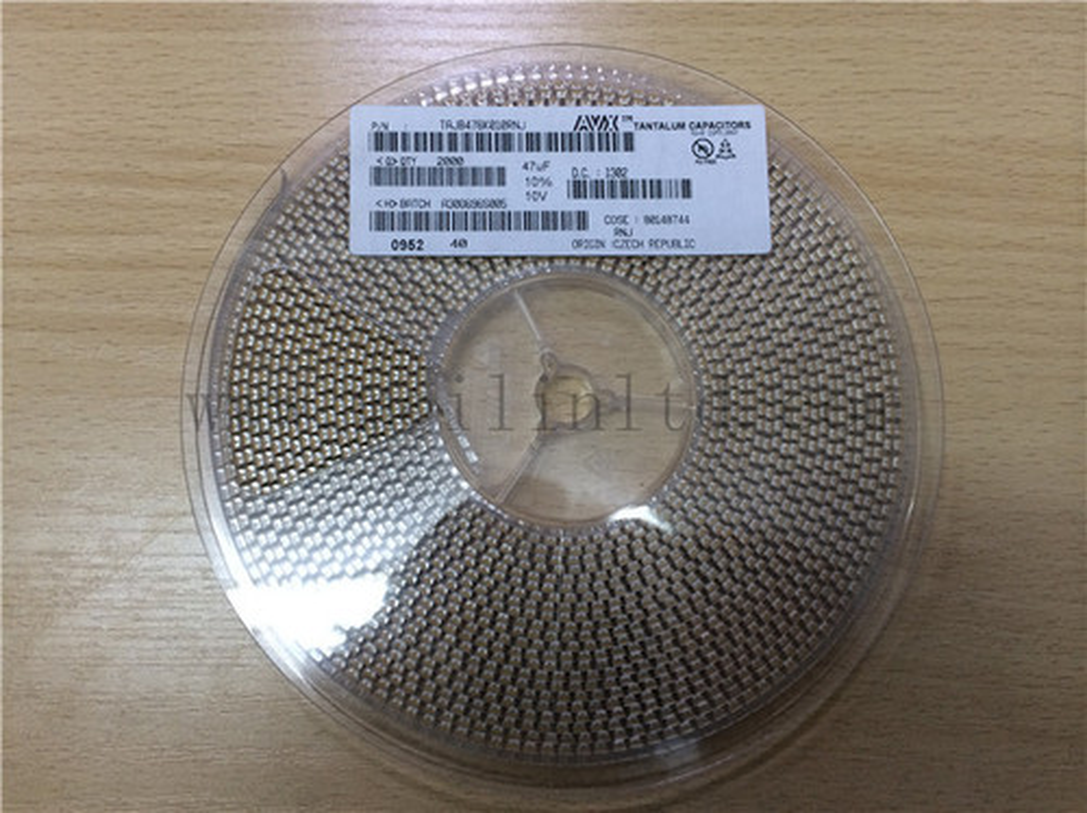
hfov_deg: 60.0
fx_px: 941
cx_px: 544
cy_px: 406
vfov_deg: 46.7
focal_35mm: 30
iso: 80
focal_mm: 4.12
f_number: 2.2
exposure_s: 1/33
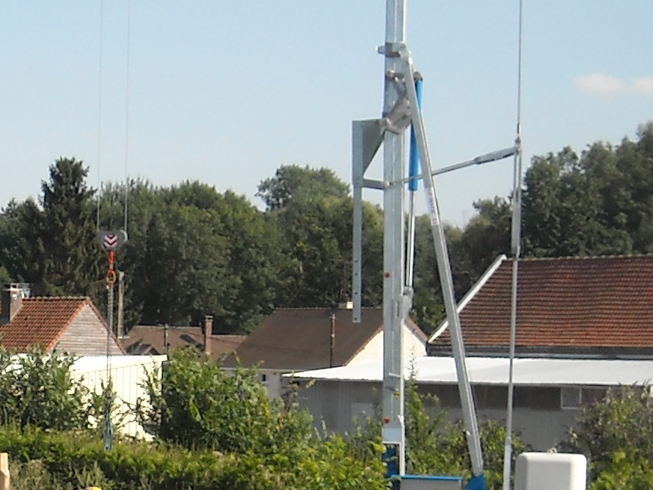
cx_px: -95
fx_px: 2490
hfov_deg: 14.5
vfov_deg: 11.2
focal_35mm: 132
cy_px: 351
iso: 64
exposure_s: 1/218
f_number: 5.6
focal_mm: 5.7
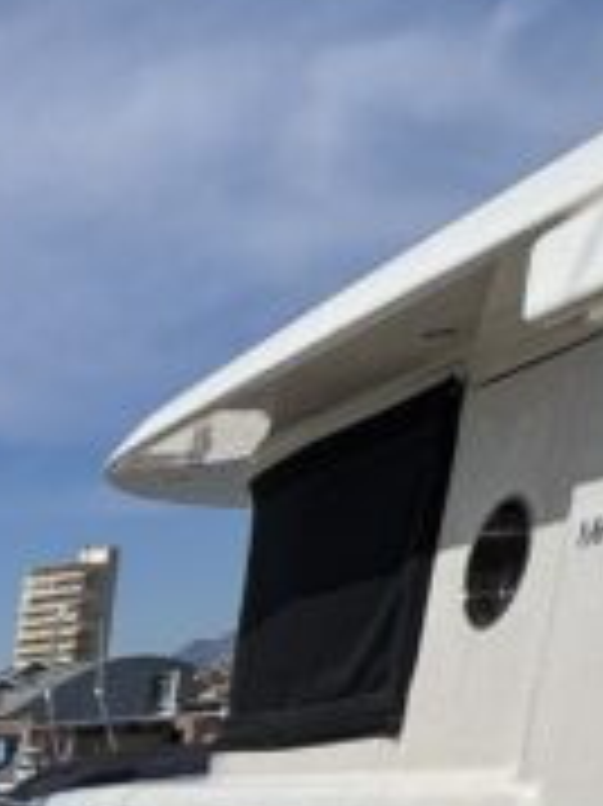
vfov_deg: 19.5
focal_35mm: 80
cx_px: -1210
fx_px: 1860
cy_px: 1373
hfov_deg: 11.2
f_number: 2.2
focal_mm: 2.22
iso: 40
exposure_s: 1/4132
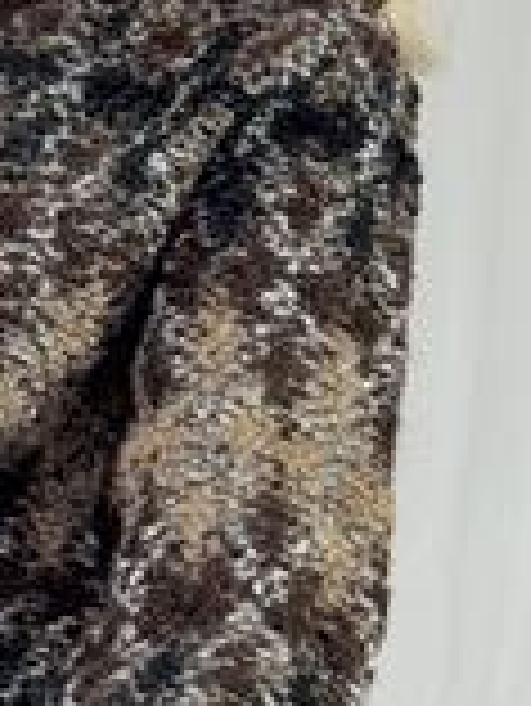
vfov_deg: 12.1
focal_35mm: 163
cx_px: -72
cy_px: 227
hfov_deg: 9.0
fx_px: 3329
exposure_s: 1/100
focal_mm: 6.76
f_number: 1.78
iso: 50
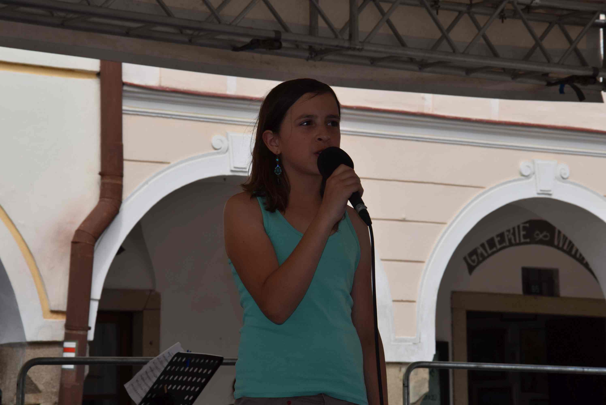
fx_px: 1895
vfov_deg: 12.2
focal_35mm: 112
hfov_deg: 18.2
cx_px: 303
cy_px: 202
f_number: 10
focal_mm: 75
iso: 100
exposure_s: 1/200
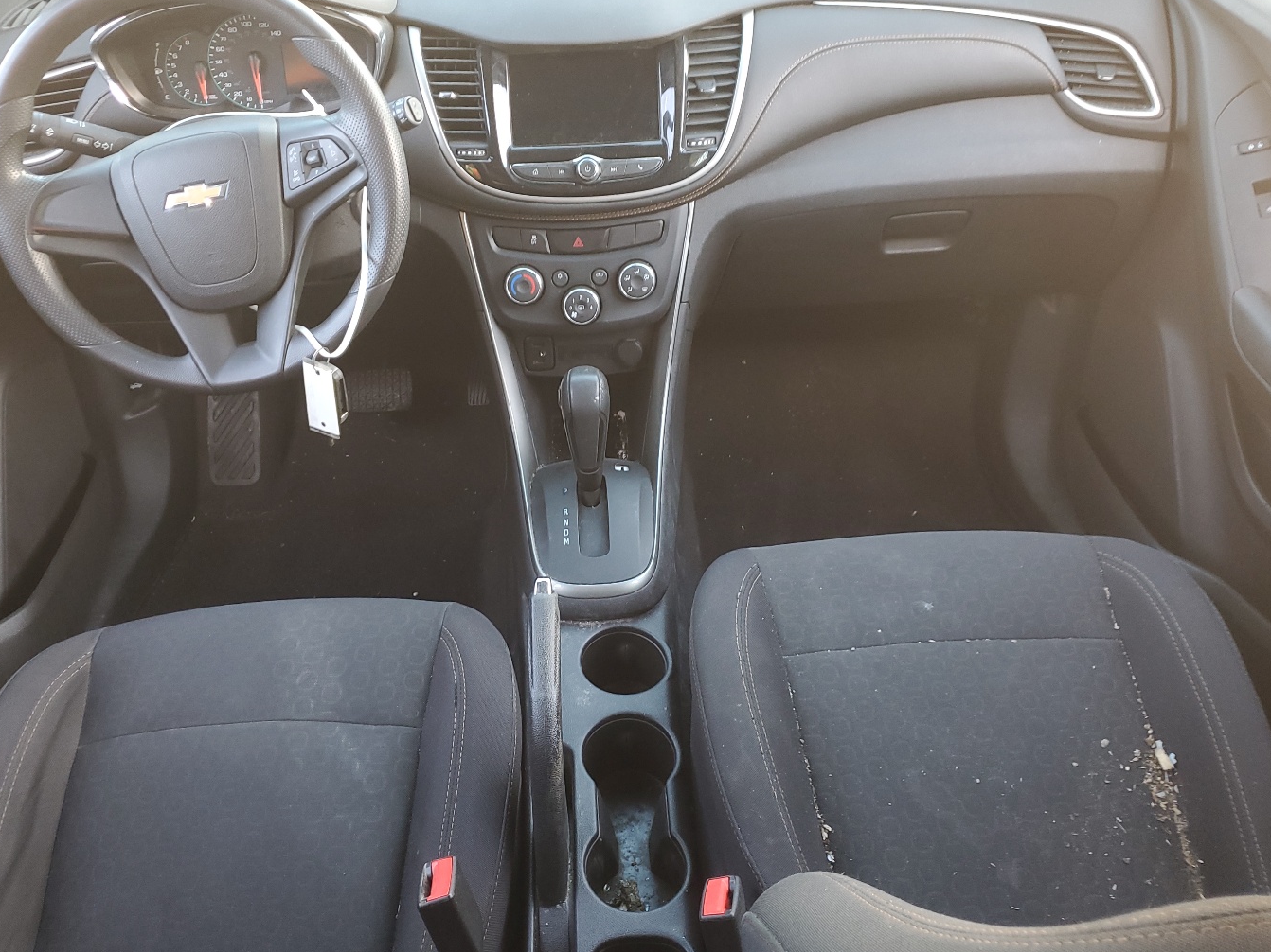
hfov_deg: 58.3
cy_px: 450
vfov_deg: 45.4
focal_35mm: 31
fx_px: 1138
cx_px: 609
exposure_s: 1/60.2
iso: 74
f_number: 1.5
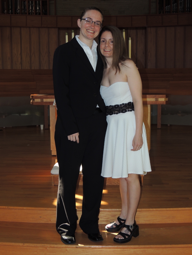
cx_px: 96
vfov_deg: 40.4
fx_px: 348
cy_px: 128
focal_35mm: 47
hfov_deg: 30.9
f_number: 3.5
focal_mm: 8.3
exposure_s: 1/30
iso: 200
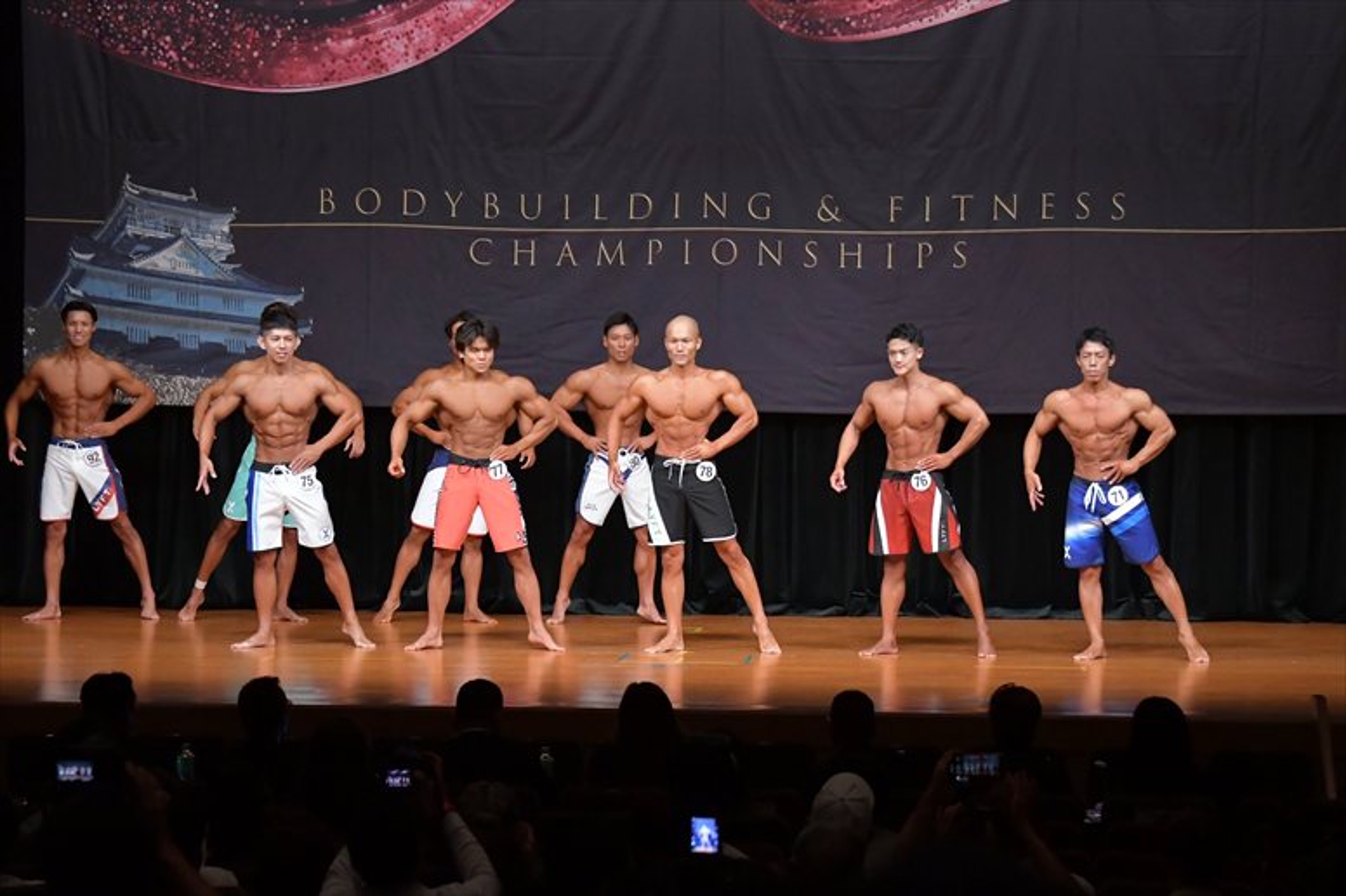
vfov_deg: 10.8
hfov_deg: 16.1
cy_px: 448
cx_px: 673
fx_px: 4746
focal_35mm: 127
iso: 5000
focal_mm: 85
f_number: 5.6
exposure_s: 1/400
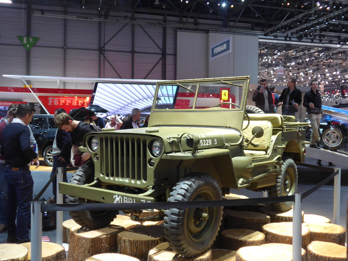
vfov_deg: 36.8
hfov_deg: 47.9
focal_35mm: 39
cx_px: 174
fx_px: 392
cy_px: 130
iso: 200
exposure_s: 1/60
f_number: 2.5
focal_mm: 8
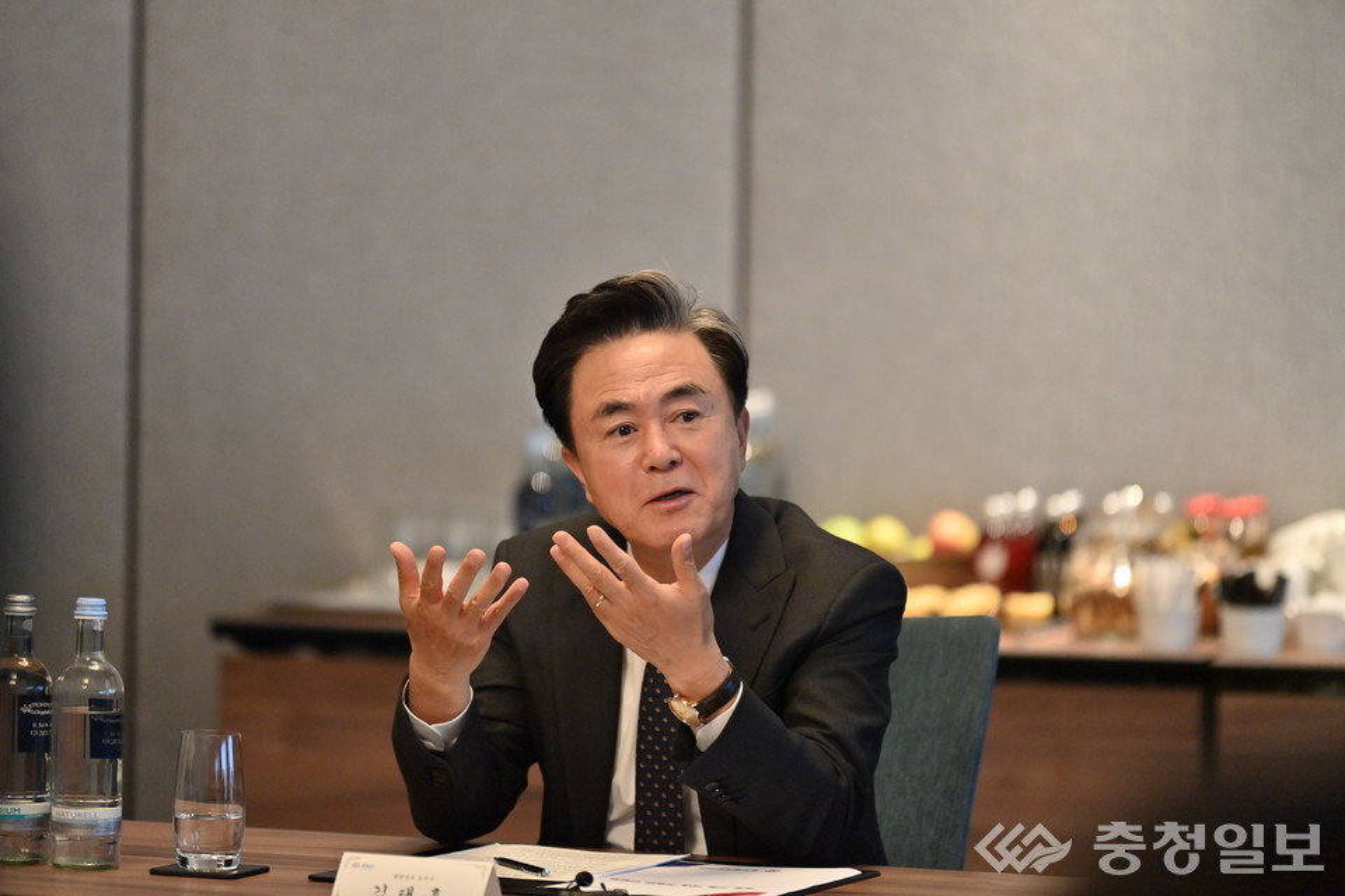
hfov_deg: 10.3
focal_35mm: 200
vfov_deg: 6.9
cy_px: 448
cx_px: 672
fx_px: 7472
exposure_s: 1/250
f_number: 2.8
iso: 2000
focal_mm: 200
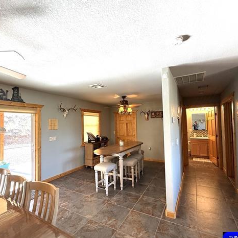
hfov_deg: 83.9
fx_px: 132
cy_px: 122
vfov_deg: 84.0
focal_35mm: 17
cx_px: 124
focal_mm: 2.22
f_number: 2.2
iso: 400
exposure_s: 1/120
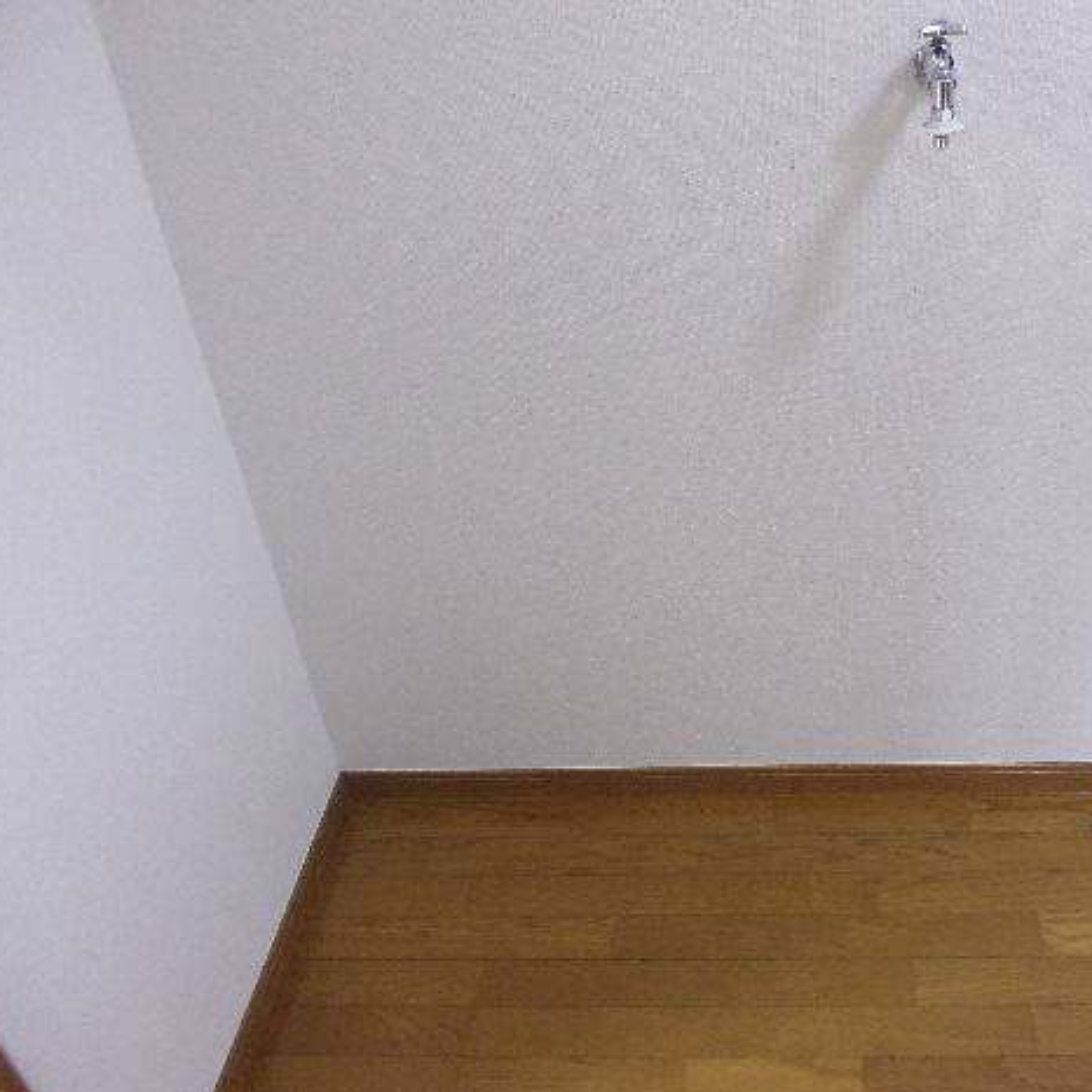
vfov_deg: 48.5
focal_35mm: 34
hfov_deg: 47.6
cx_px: 738
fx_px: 1213
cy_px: 544
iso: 400
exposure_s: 1/17
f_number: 3.9
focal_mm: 5.1
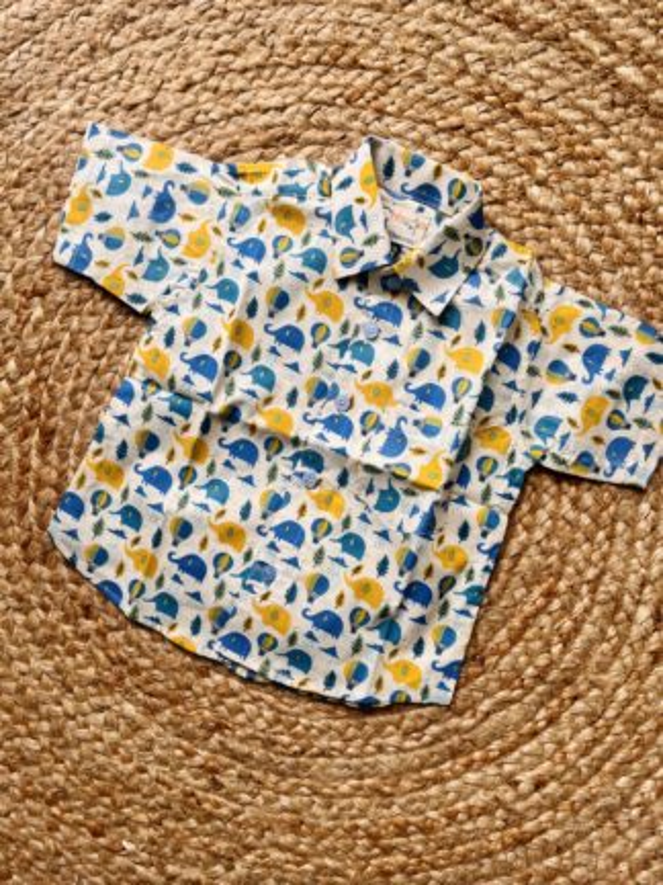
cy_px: 442
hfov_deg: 53.1
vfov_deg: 67.3
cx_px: 332
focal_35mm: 26
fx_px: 664
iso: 64
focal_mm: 5.1
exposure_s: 1/121
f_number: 1.6
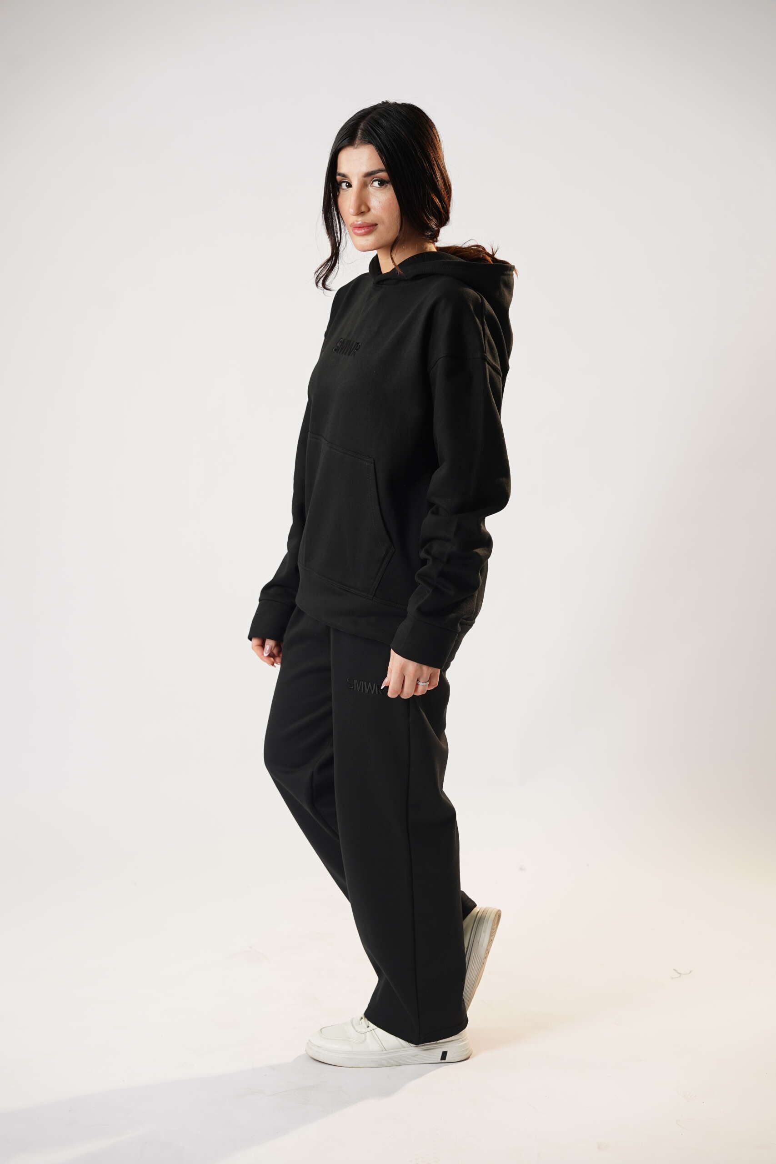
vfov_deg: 23.9
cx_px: 388
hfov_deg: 16.1
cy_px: 582
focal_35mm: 85
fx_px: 2748
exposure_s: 1/160
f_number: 4.5
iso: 250
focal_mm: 85
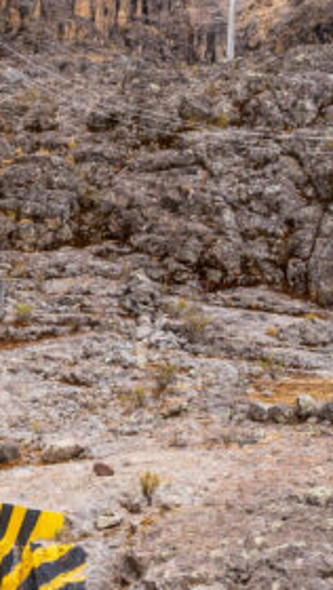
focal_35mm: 146
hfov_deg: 8.2
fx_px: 2286
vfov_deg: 14.7
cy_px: 384
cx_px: -169
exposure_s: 1/100
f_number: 13
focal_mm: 35
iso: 320
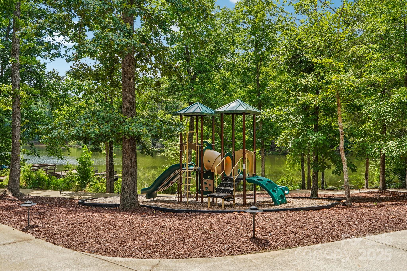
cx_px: 204
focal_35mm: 30
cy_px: 136
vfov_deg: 43.6
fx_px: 339
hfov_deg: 61.9
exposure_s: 1/90
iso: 100
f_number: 8
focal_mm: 20
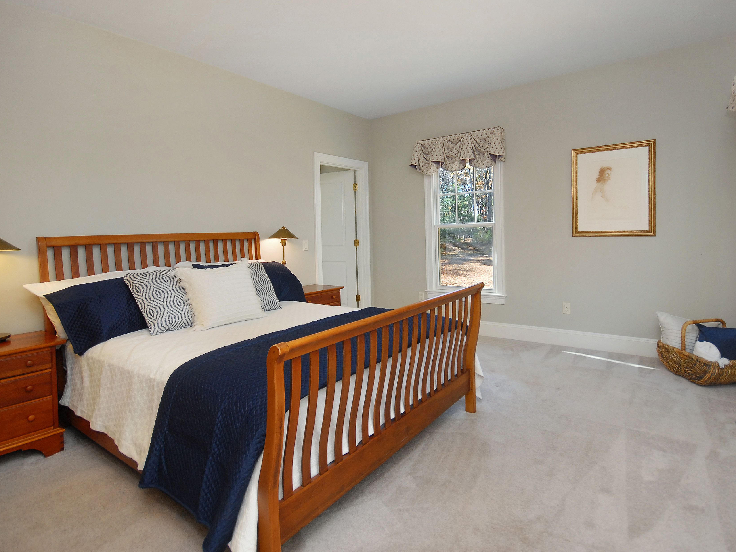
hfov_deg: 90.7
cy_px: 264
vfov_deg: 74.7
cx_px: 410
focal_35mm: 17
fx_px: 361
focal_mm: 10
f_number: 5
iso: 400
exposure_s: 1/60
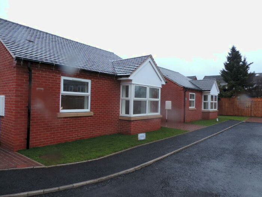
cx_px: 131
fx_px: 182
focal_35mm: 24
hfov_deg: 71.6
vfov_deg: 56.8
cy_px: 98
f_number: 3
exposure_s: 1/20
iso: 400
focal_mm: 4.3
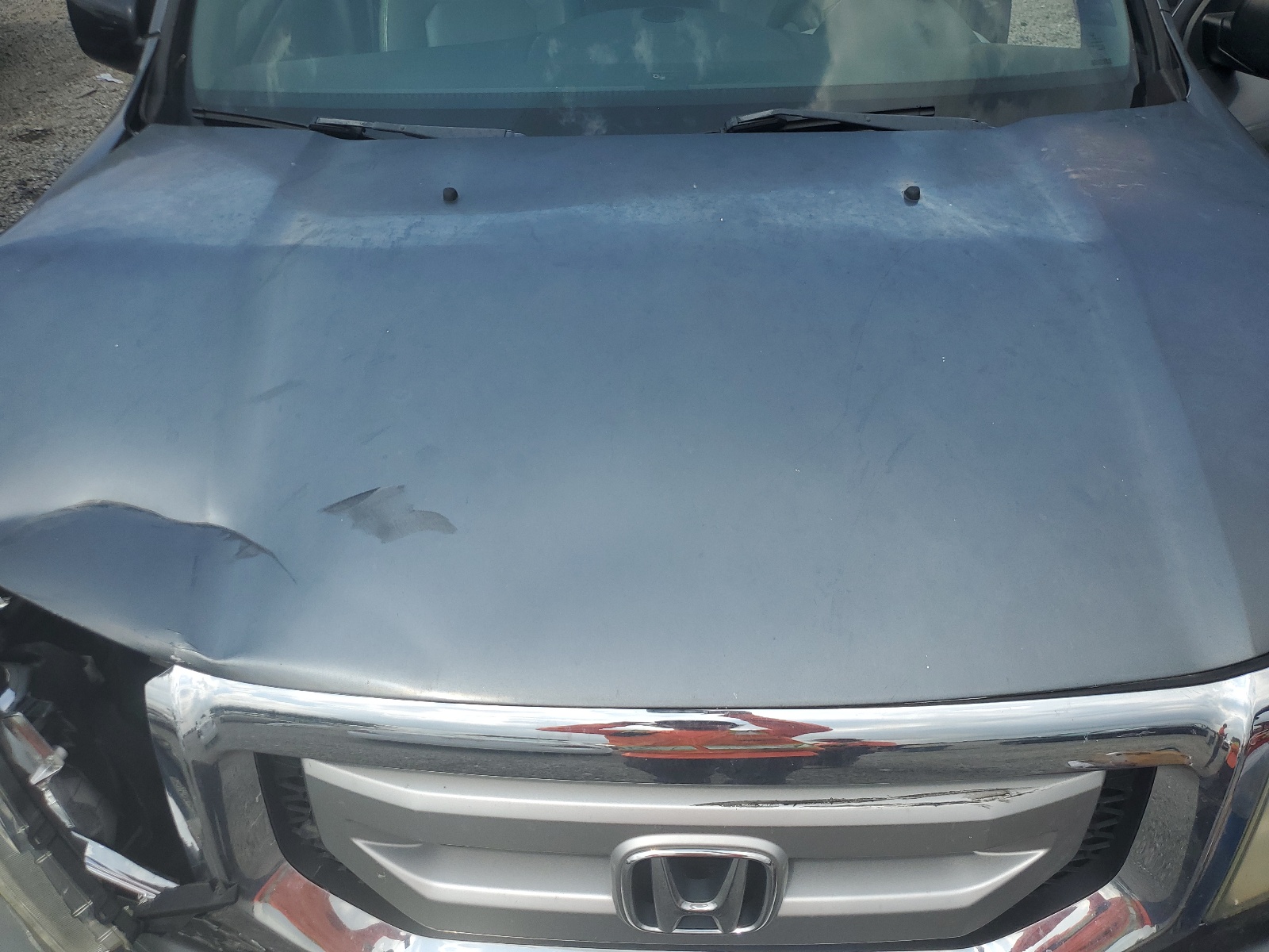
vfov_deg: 53.1
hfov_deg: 67.3
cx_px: 634
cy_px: 476
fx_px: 953
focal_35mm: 26
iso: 50
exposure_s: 1/3333
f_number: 1.5
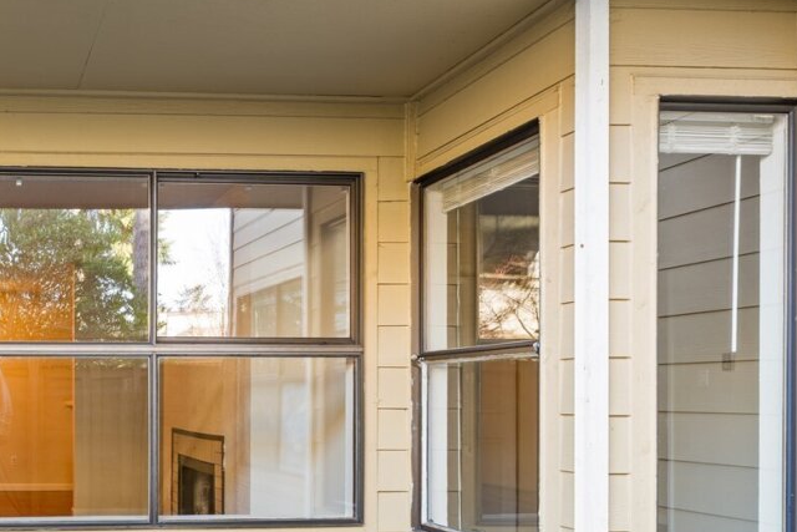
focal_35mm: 35
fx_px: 775
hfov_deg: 46.3
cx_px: 12
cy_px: 425
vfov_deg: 36.6
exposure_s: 1.3
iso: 100
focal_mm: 16
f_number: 9
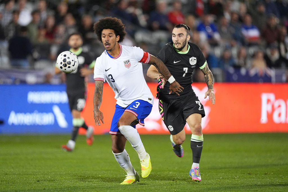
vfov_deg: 2.3
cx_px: 144
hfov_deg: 3.4
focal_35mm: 600
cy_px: 96
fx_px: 4798
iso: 6400
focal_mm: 600
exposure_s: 1/1600
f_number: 4
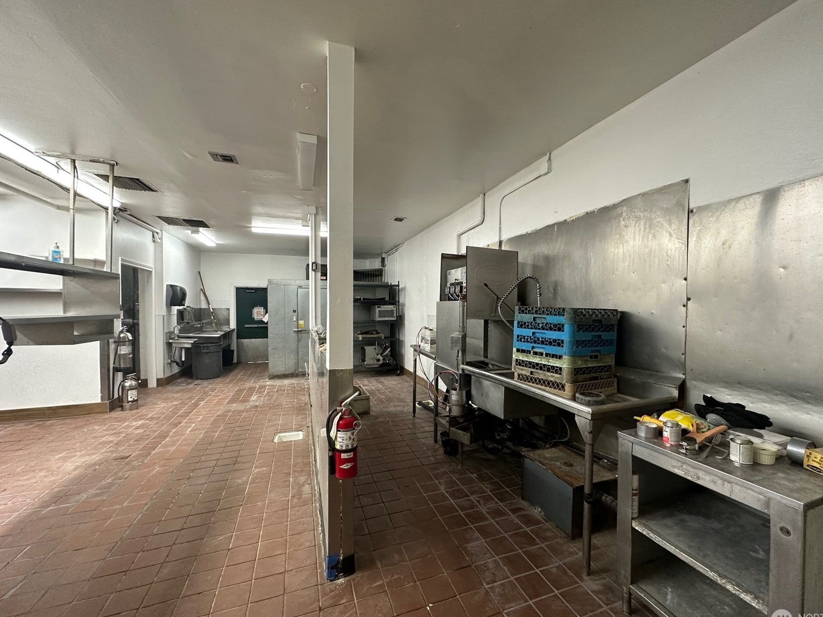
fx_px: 357
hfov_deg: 98.0
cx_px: 438
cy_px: 316
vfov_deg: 81.7
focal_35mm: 15
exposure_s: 1/60
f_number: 2.2
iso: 200
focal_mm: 2.22
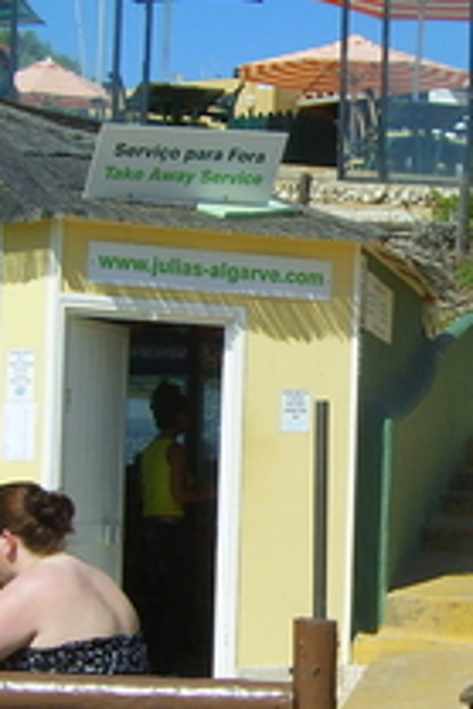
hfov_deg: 12.0
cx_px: 371
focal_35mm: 114
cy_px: 341
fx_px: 2243
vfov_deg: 17.9
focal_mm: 7.8
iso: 50
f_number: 6.4
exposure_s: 1/500
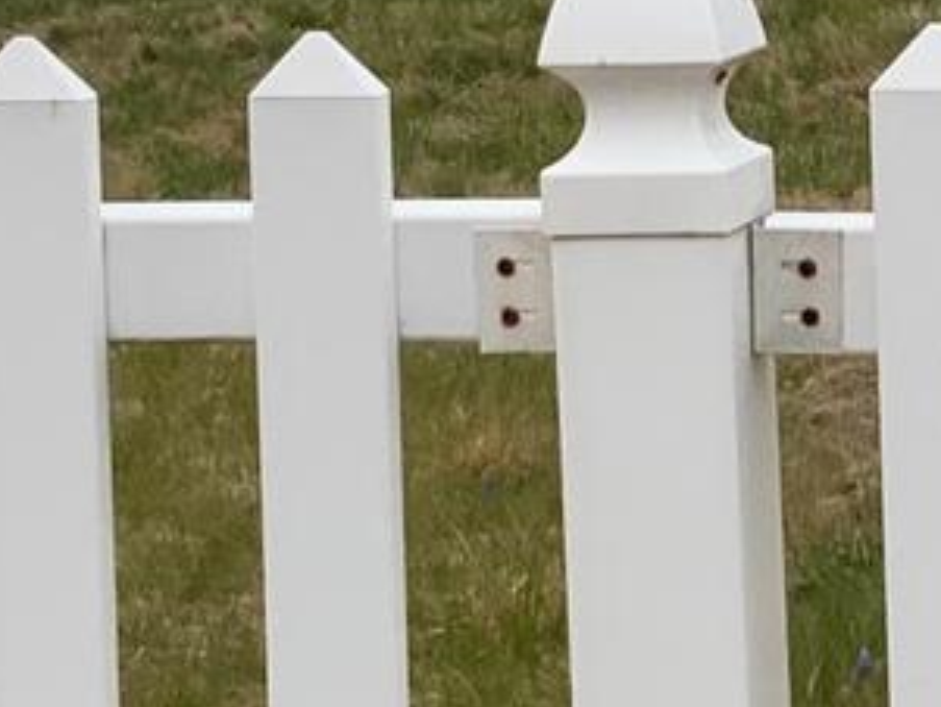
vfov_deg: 7.5
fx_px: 5357
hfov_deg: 9.9
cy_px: -135
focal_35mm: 197
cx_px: 1132
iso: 64
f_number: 1.8
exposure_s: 1/107
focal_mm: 3
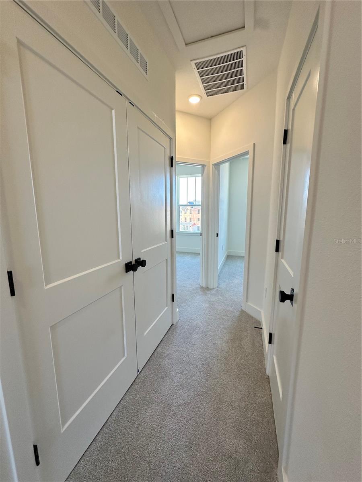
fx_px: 195
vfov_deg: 102.1
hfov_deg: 85.7
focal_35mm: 14
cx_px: 181
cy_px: 241
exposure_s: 1/120
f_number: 2.2
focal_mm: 2.22
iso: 125
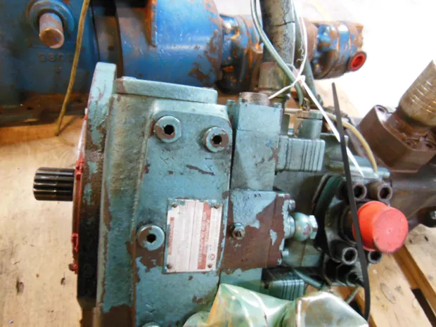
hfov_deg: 69.4
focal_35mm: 25
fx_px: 315
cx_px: 218
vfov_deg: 54.9
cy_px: 164
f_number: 3.5
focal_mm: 4.5
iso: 400
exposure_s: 1/6
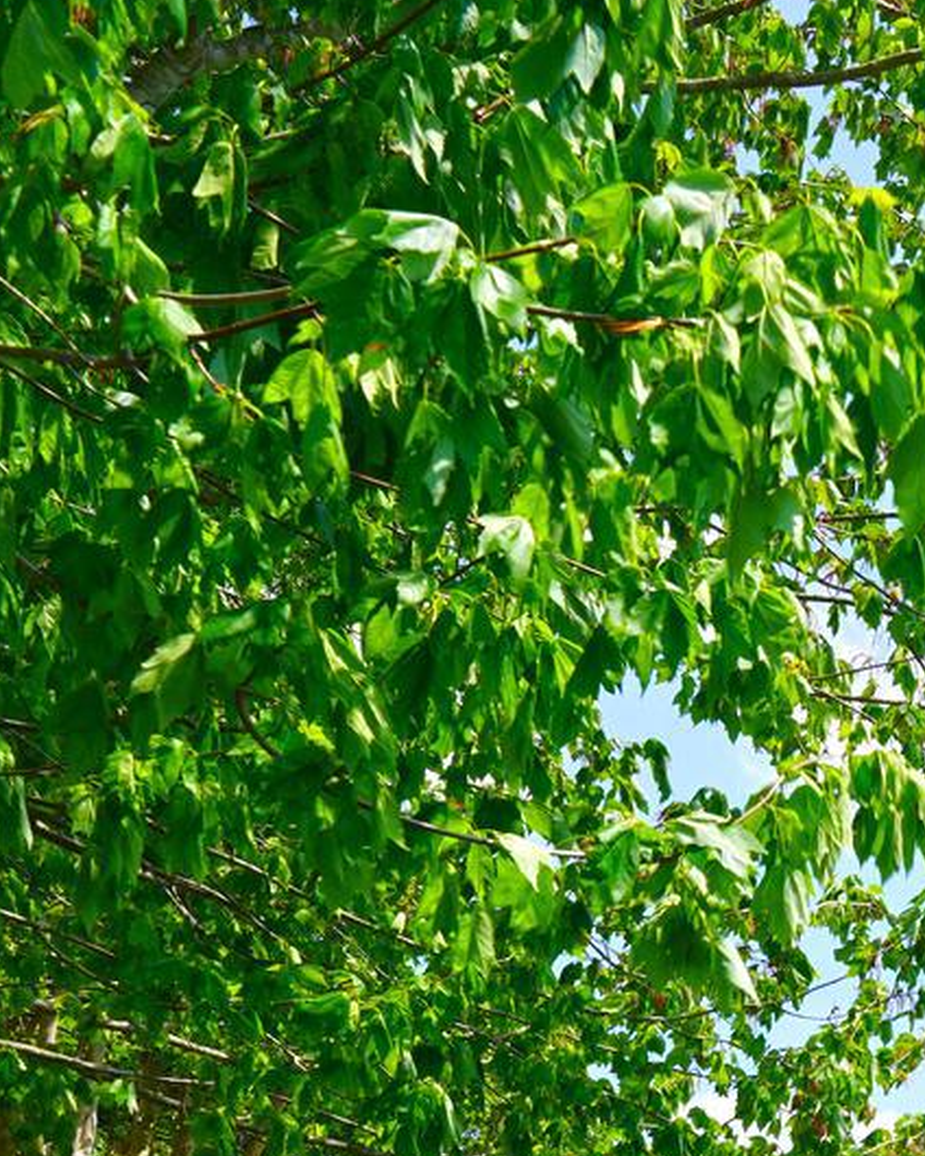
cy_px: 1455
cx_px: 1579
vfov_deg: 27.7
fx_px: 1985
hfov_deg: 20.3
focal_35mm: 58
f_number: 9
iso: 100
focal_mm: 16
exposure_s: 1/125
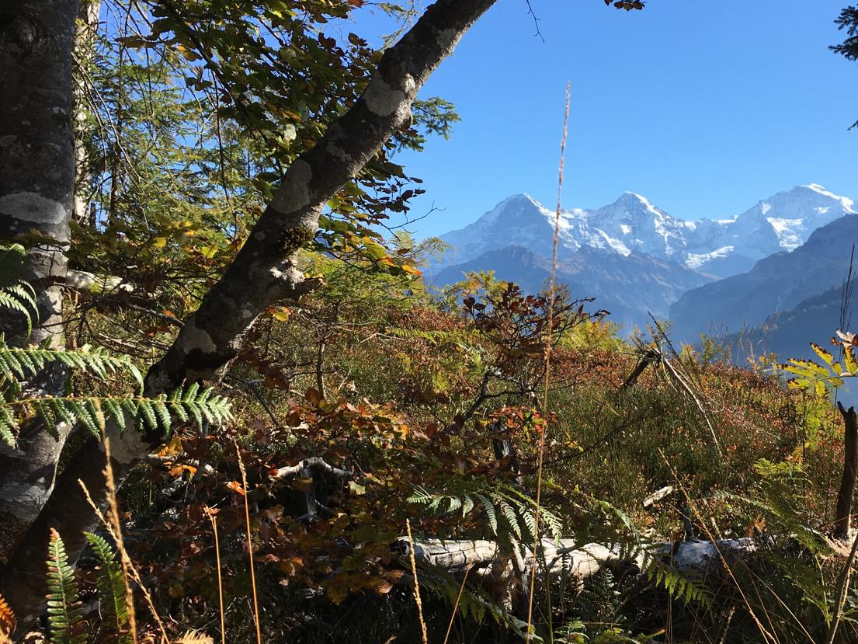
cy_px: 296
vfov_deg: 34.3
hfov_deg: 43.8
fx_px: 1041
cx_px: 610
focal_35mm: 42
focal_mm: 4.15
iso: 25
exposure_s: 1/1241
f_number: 2.2
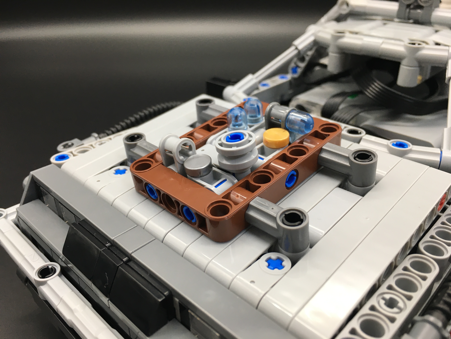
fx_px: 378
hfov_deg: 61.7
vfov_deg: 48.2
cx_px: 226
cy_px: 170
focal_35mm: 29
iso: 25
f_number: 2.2
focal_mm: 4.15
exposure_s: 1/30
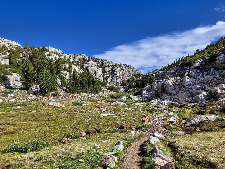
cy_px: 84
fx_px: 169
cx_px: 112
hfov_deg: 67.3
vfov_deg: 53.1
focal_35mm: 26
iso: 40
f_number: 1.8
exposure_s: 1/2500
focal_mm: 5.4
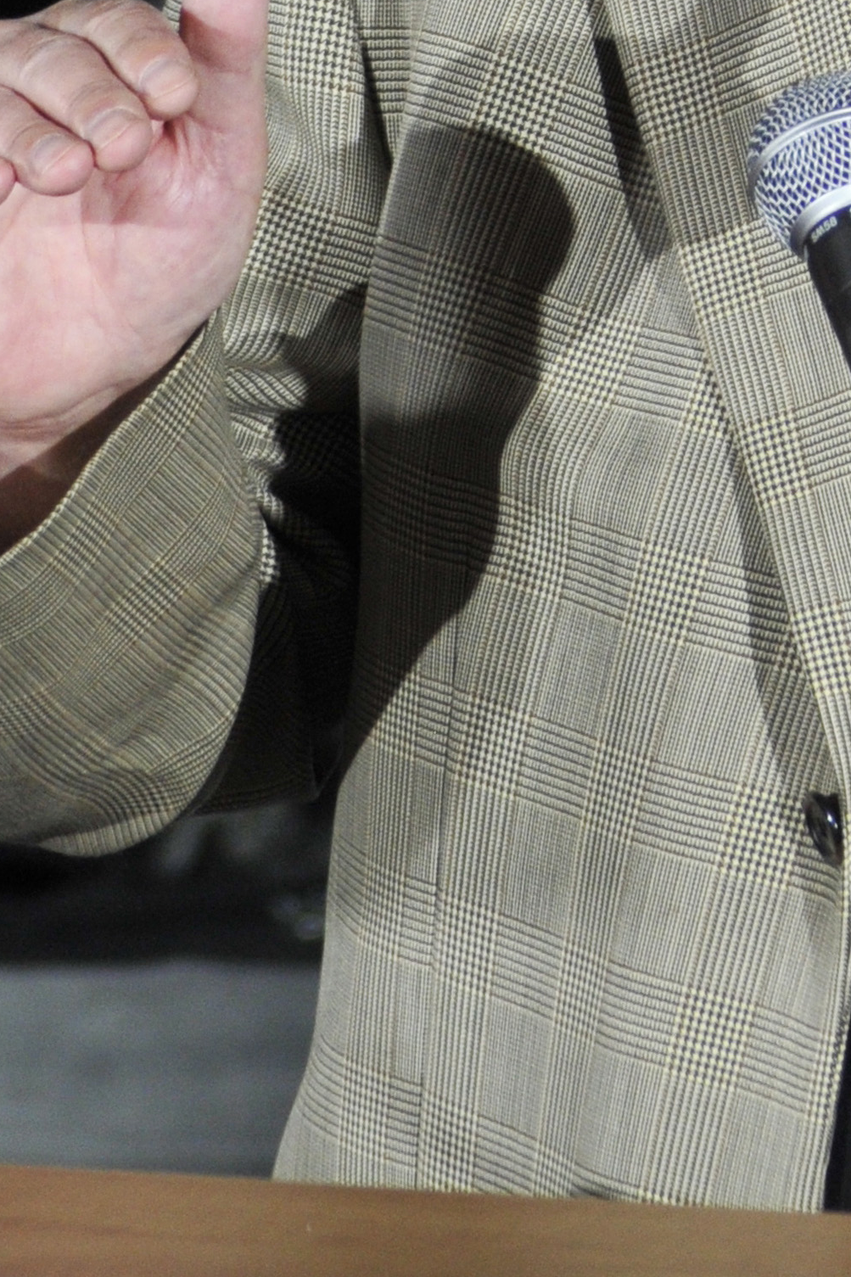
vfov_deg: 2.2
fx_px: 33300
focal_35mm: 939
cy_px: -47
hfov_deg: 1.5
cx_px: 927
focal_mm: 220
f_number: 9
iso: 640
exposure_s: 1/200
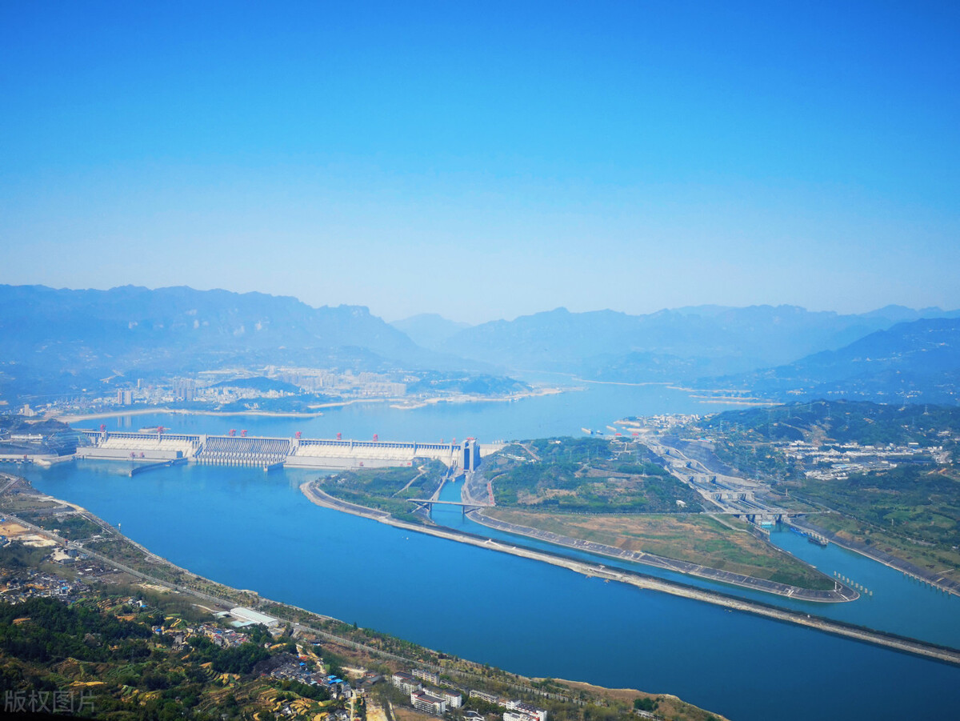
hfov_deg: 53.9
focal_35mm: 34
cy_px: 360
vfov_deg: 41.8
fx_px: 943
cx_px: 480
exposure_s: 1/2801
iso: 50
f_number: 1.8
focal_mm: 3.95
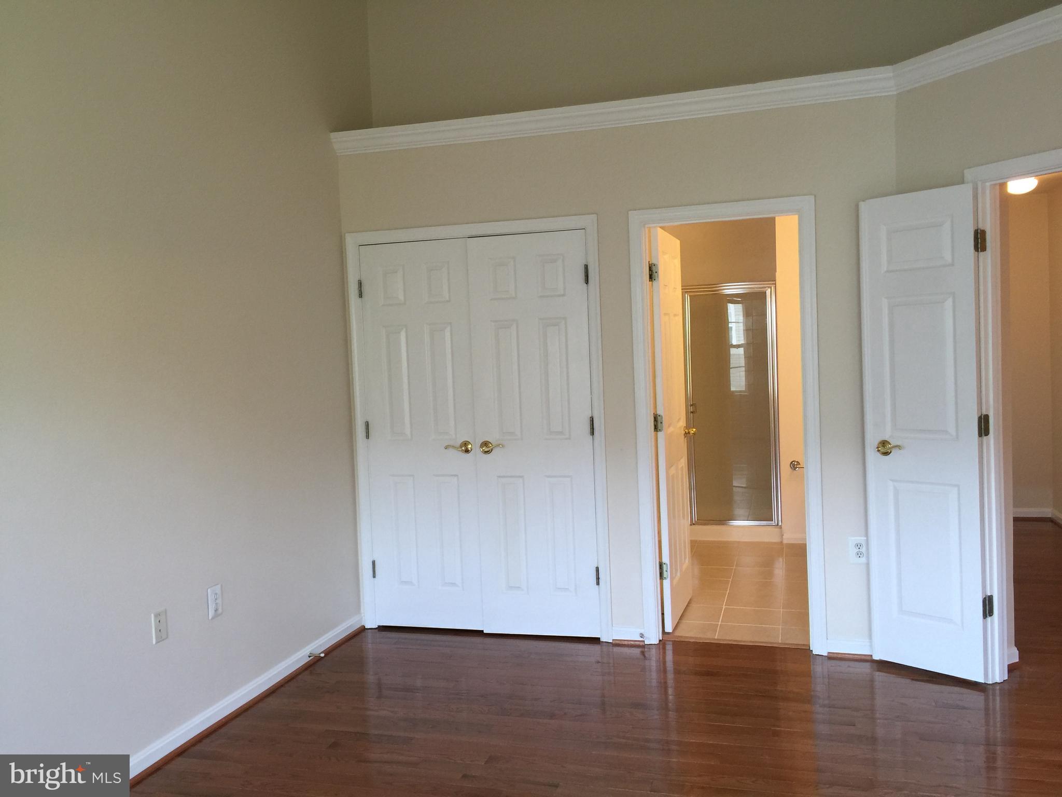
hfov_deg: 61.7
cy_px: 398
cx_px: 531
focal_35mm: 29
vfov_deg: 48.2
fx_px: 890
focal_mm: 4.15
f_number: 2.2
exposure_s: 1/30
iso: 32
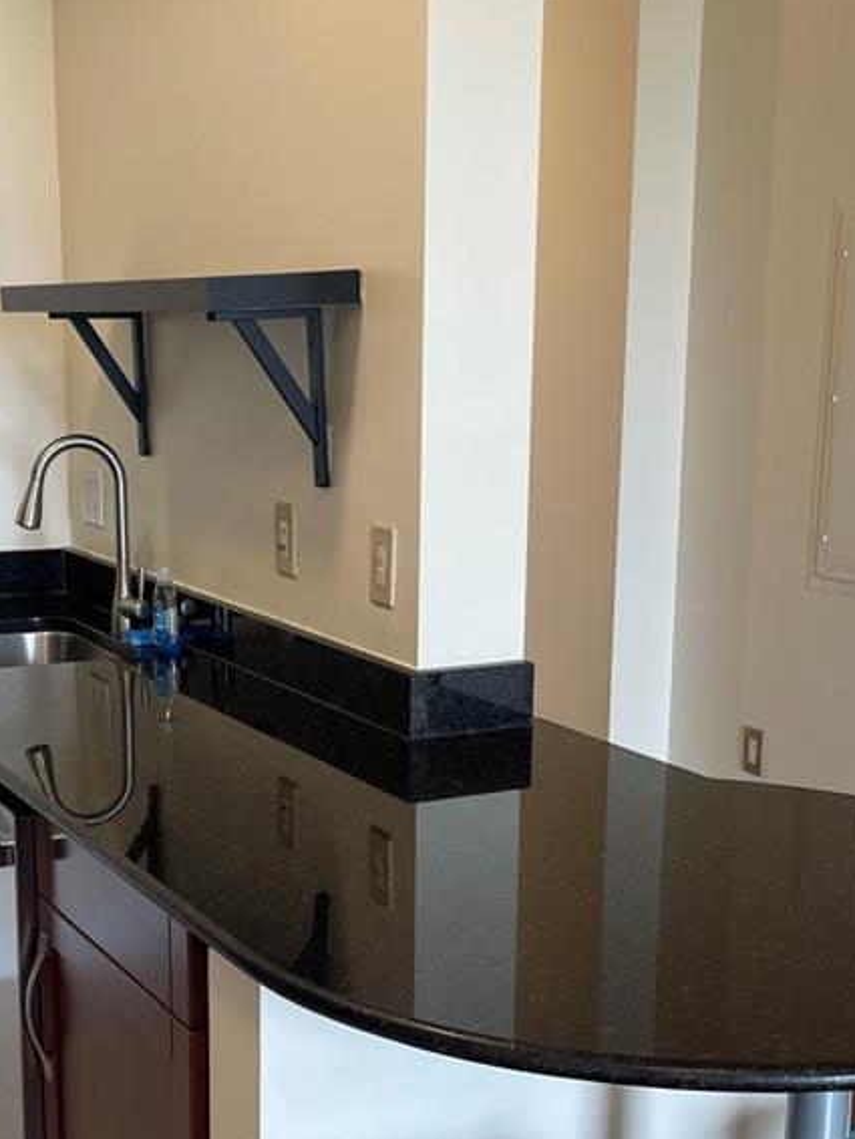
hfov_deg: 27.5
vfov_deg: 35.9
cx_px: 354
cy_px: 745
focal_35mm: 53
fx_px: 1744
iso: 80
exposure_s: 1/60
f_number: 1.6
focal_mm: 5.1
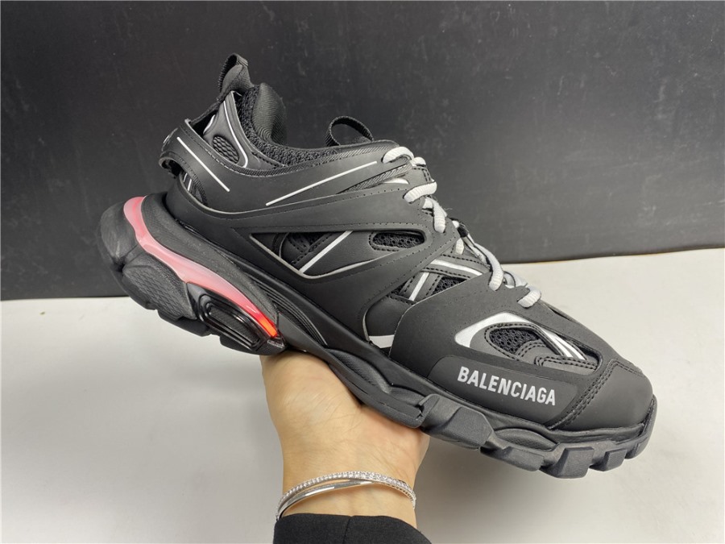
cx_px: 362
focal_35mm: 26
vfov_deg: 53.1
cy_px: 272
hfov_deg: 67.3
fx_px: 545
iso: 80
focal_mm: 4.25
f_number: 1.8
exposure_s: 1/50
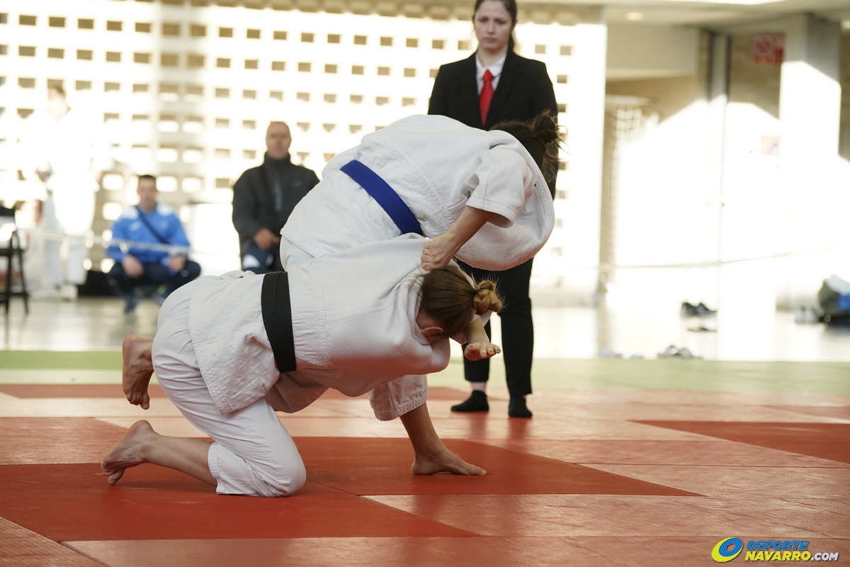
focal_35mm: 133
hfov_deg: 15.4
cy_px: 284
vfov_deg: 10.3
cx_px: 425
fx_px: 3140
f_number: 4.5
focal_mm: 133
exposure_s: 1/1000
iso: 2000
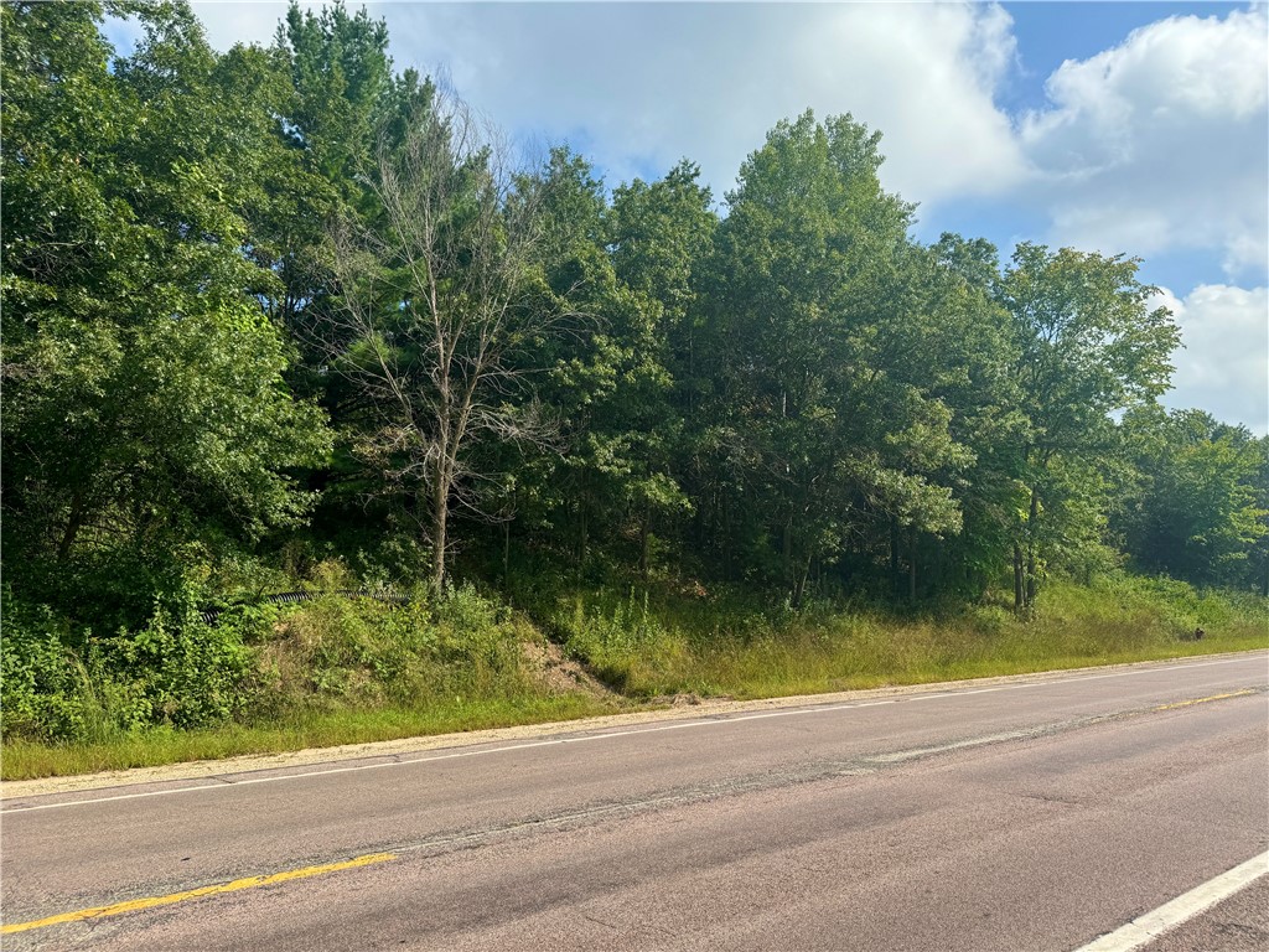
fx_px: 880
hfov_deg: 71.6
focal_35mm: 24
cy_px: 476
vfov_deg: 56.8
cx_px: 634
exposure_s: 1/2959
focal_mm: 6.76
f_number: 1.78
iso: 80
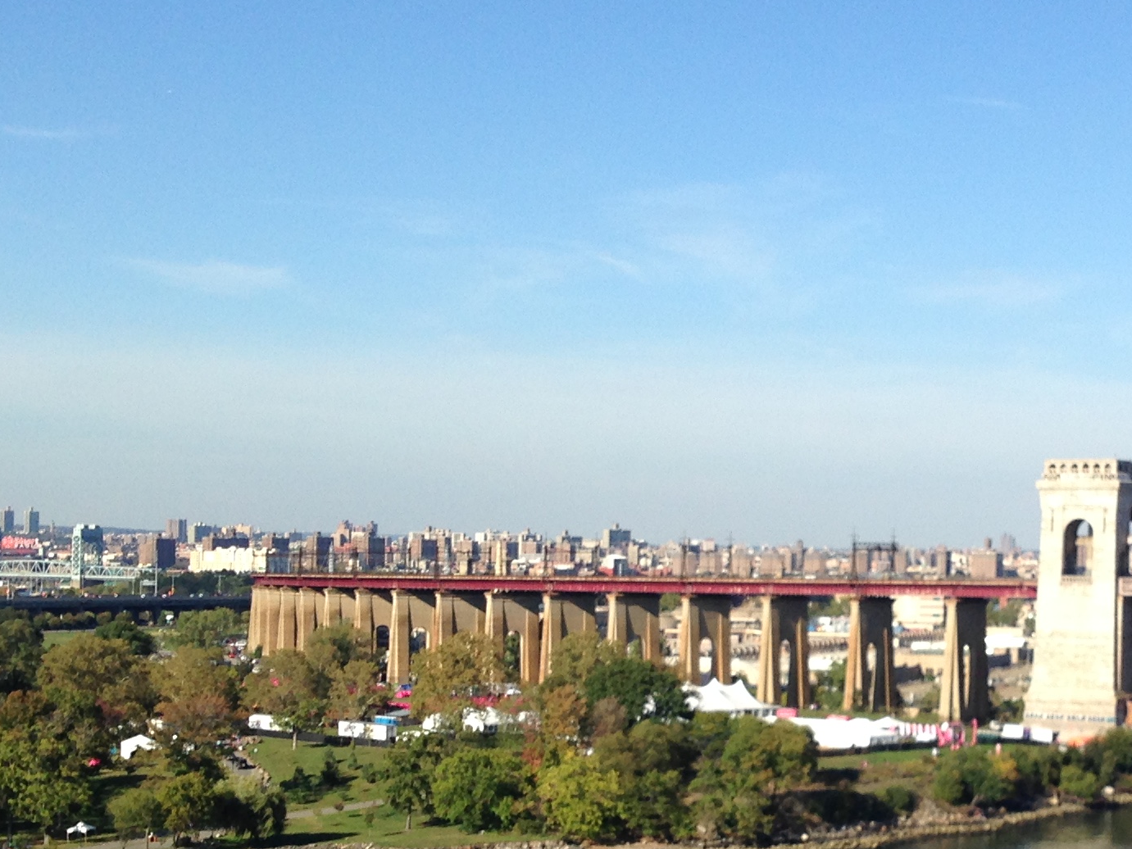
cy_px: 590
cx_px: 969
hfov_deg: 24.5
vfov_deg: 18.8
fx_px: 2551
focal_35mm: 78
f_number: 2.4
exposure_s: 1/1642
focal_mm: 4.12
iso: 50
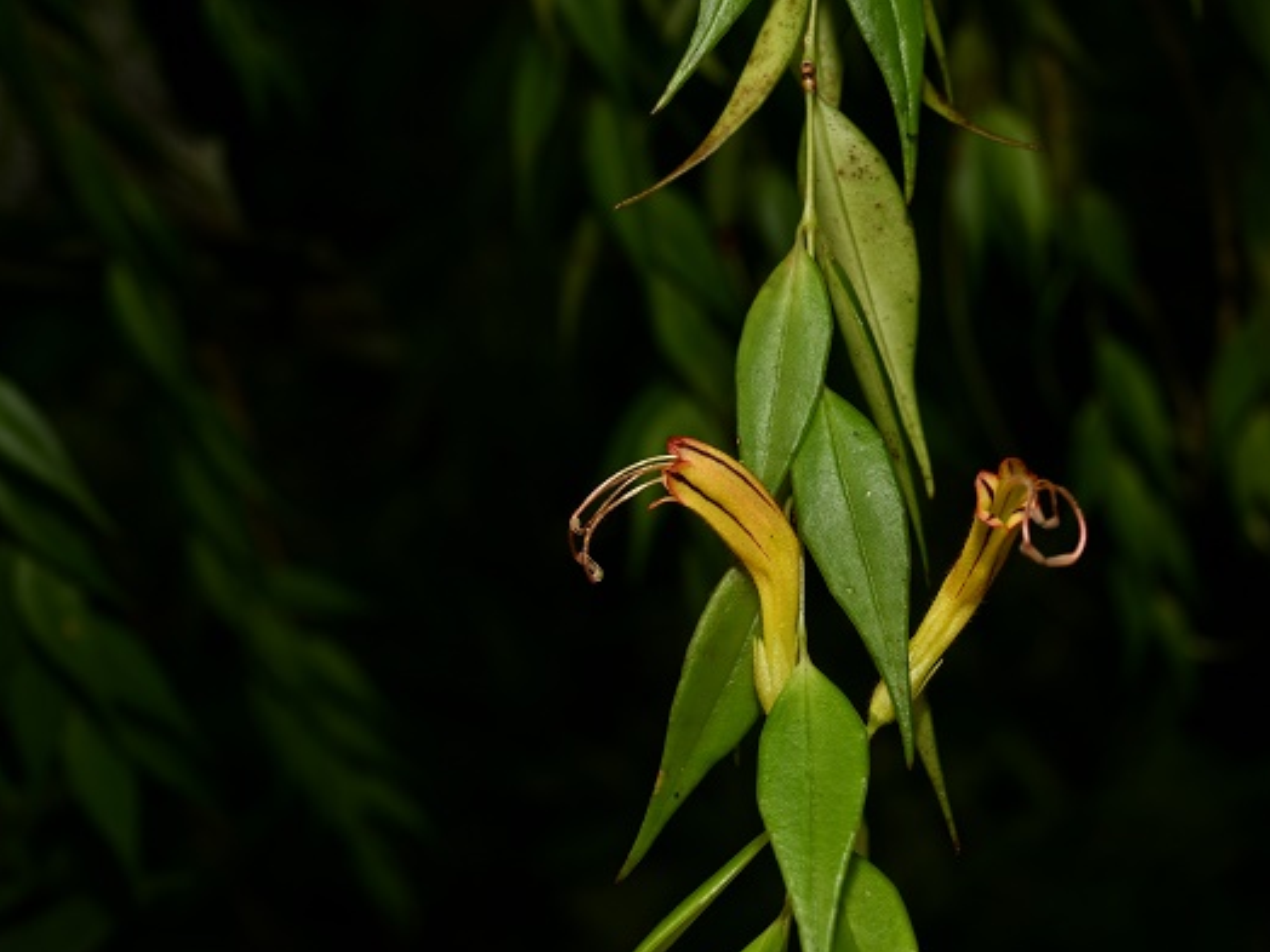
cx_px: 710
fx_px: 2421
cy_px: 480
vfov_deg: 22.3
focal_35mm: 66
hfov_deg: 29.4
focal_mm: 60
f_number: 13
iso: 100
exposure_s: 1/160
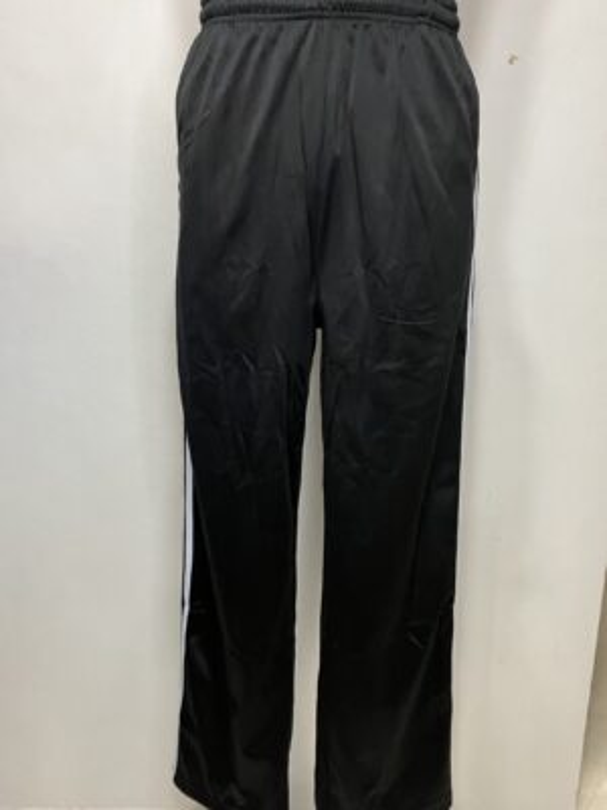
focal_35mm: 28
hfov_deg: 49.7
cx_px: 304
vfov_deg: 63.4
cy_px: 405
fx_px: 655
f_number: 1.8
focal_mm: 3.99
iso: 125
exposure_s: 1/50
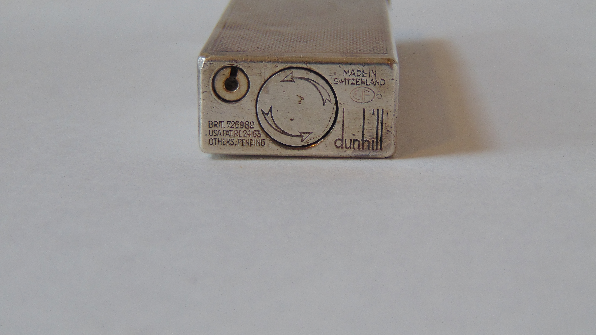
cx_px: 297
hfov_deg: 27.2
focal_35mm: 78
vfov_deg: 15.5
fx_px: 1233
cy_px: 122
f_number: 3.7
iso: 80
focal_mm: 12.8
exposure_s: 1/80
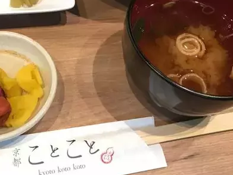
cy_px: 57
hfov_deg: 43.8
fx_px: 289
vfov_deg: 33.3
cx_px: 102
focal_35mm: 43
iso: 50
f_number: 1.8
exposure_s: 1/15
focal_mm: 3.99
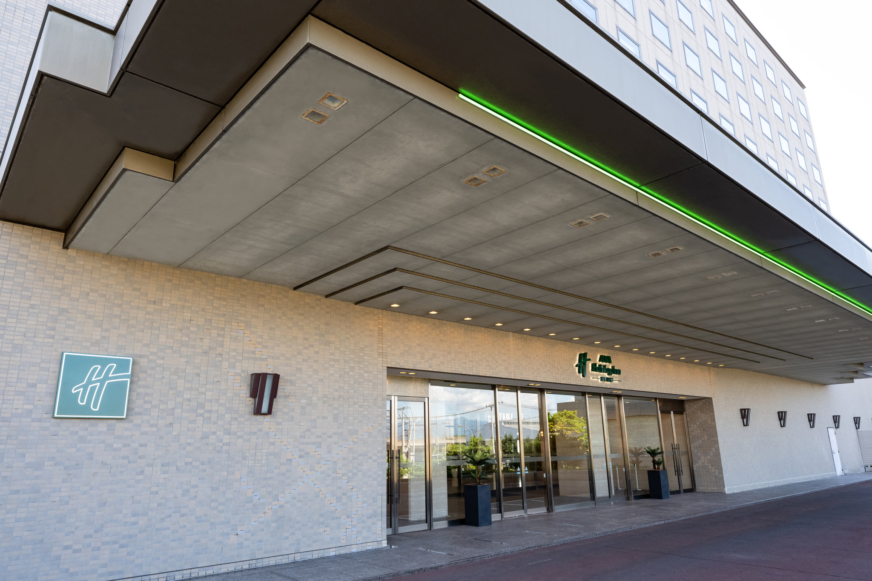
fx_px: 569
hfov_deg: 74.9
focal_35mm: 24
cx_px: 436
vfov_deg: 54.1
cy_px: 290
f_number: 9
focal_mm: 23.5
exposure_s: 1/100
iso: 800
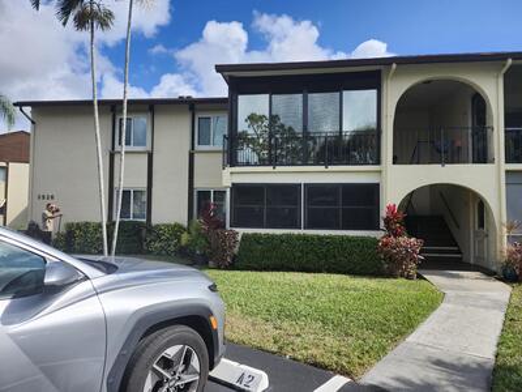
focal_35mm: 23
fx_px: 347
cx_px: 261
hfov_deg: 73.9
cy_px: 196
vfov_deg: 58.9
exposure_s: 1/1704
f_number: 1.8
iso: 25
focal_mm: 5.54
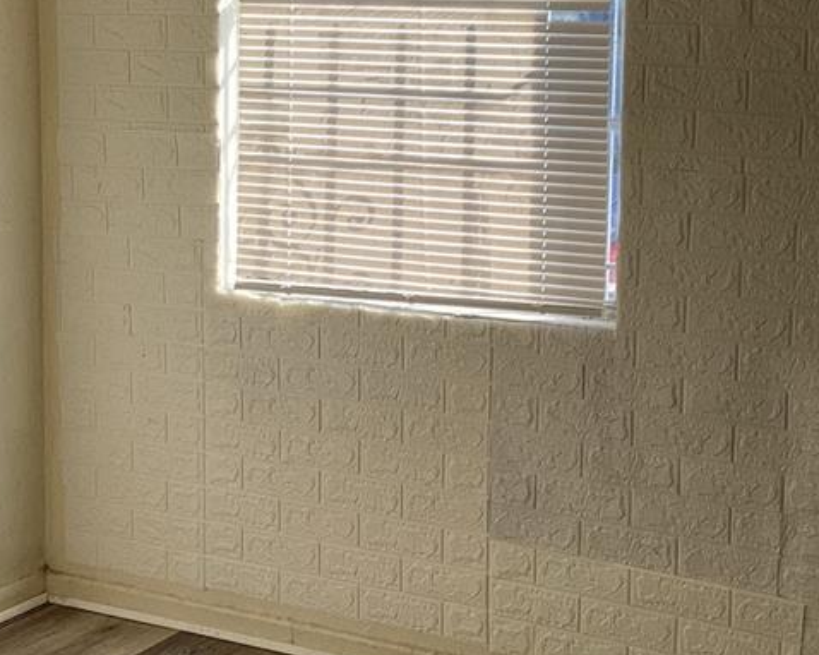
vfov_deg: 20.1
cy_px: 221
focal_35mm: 76
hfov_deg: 25.1
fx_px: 1841
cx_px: 360
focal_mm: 3.3
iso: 25
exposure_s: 1/192
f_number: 2.4
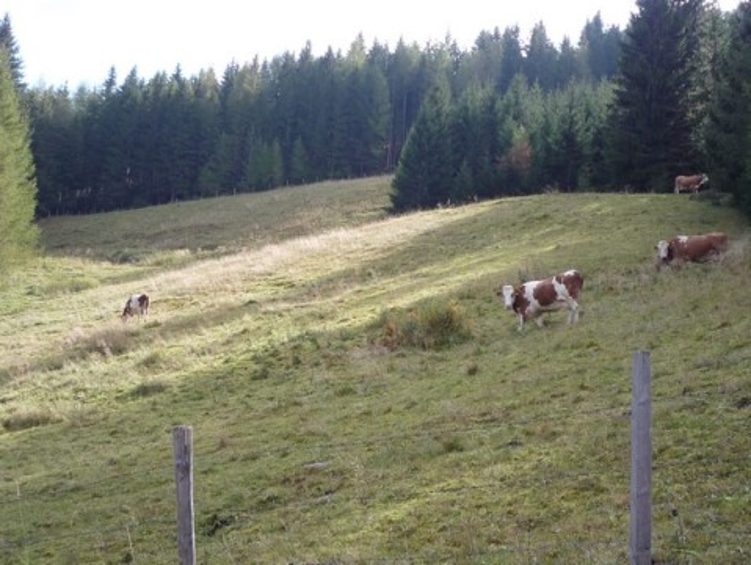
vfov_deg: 28.1
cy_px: 282
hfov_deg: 36.8
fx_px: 1129
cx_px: 376
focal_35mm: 52
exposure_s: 1/160
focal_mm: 5.3
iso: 100
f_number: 4
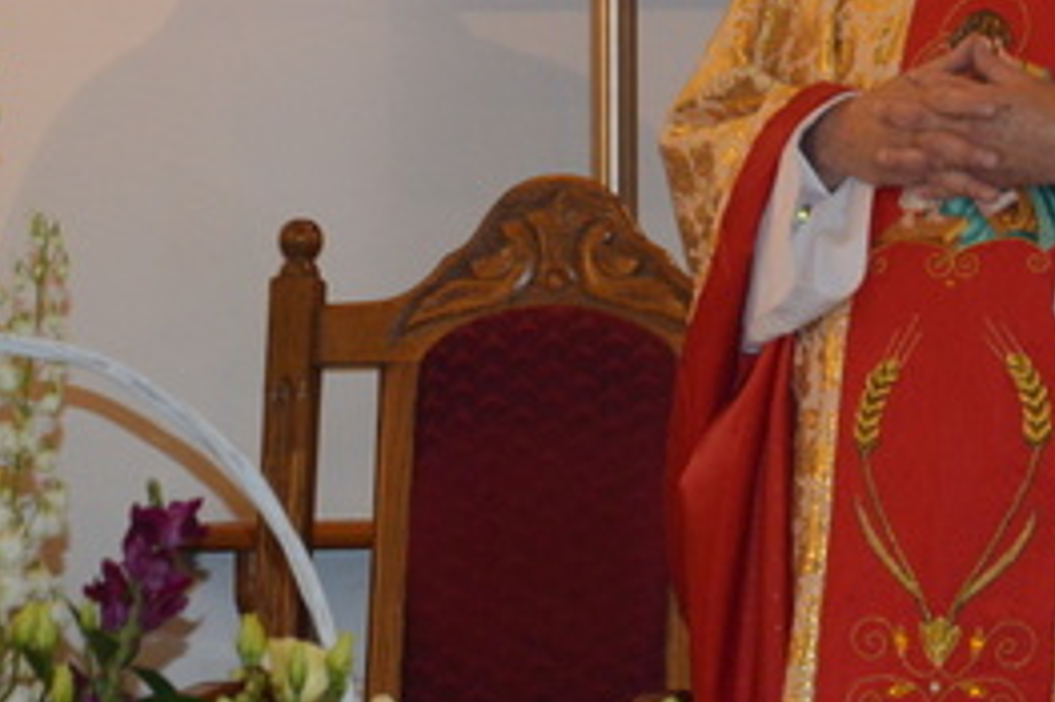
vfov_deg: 4.4
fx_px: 9085
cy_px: -92
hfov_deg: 6.6
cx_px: 987
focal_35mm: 310
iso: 1100
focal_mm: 85
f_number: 5.6
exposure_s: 1/60
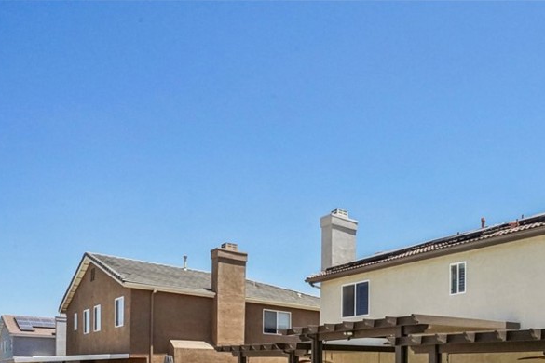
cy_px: 316
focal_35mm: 28
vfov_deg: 43.0
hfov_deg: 60.3
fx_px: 424
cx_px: 434
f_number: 16
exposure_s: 1/2000
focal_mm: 16
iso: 3200
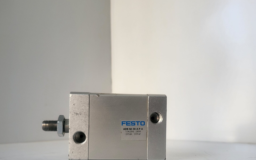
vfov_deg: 36.3
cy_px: 122
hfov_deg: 56.7
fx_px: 237
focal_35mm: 34
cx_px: 128
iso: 40
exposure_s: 1/172
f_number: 1.8
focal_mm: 5
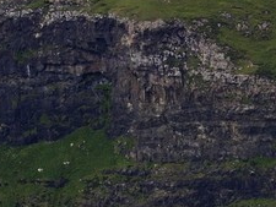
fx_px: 6813
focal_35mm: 854
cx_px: 786
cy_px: 565
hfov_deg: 2.3
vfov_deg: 1.7
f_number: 9
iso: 800
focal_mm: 125
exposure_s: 1/800
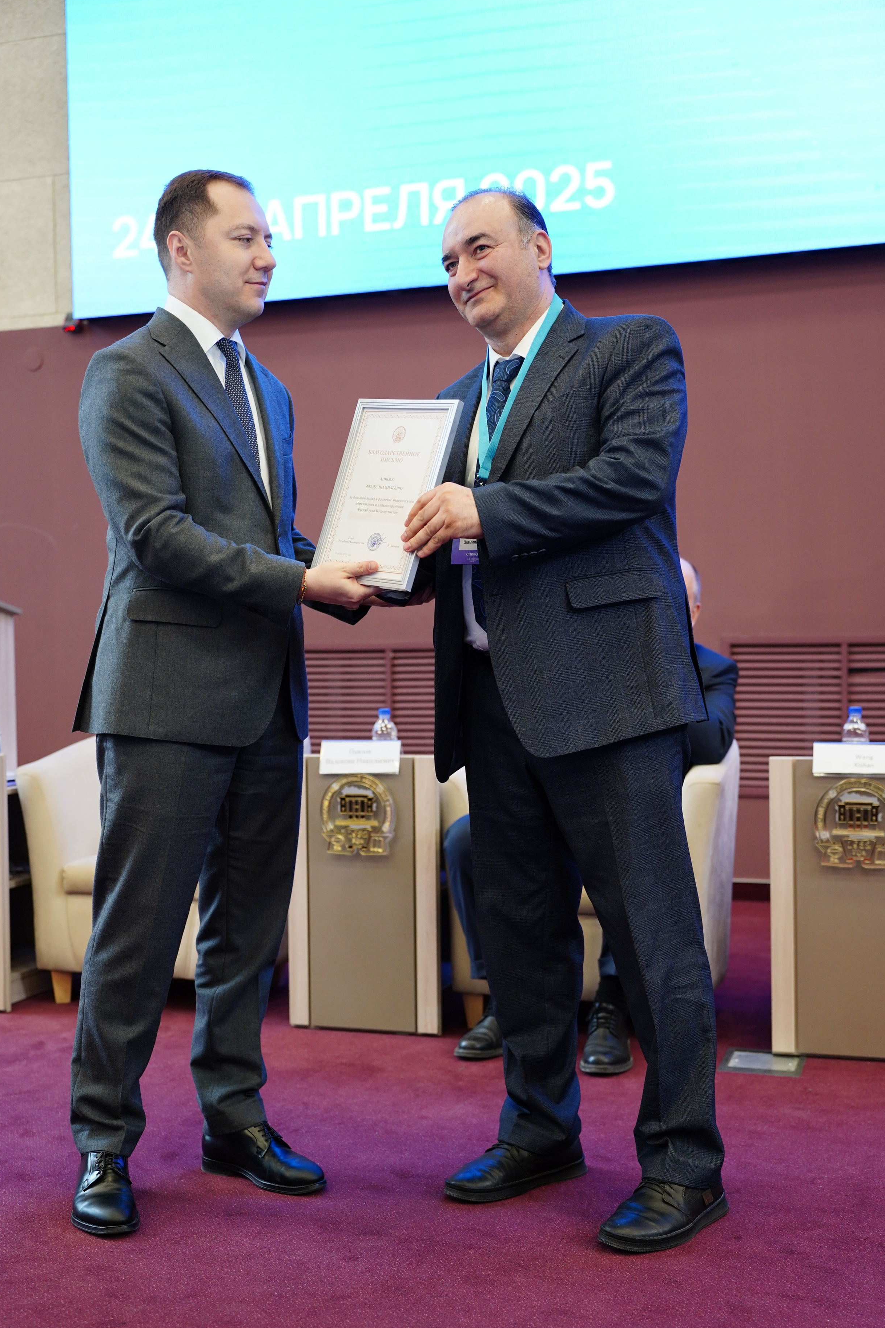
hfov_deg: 32.6
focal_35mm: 41
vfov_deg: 47.4
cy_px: 693
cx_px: 421
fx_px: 1512
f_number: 2.8
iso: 640
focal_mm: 39
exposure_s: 1/125
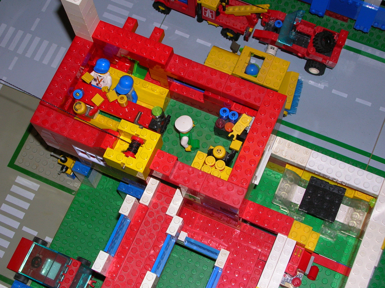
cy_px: 144
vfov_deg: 23.6
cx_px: 192
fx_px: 689
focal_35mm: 62
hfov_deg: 31.2
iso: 50
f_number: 3.6
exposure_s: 1/60.1
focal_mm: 10.2
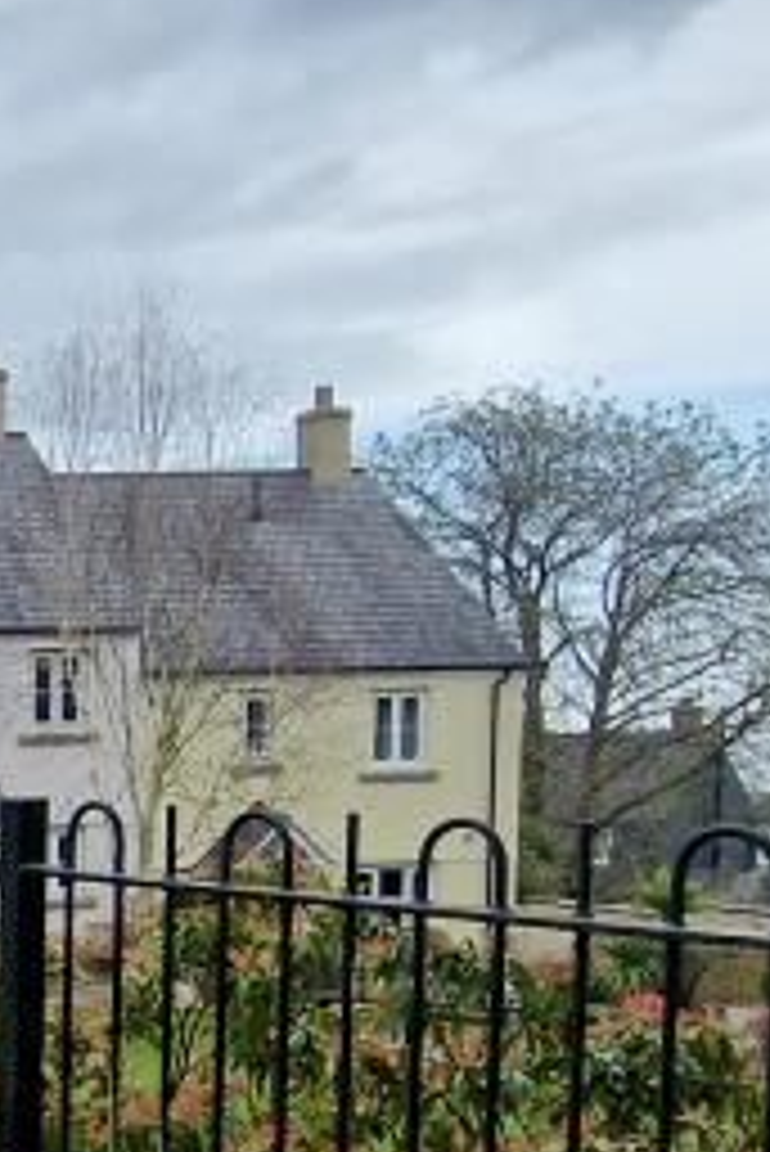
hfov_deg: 18.3
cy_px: 936
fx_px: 1730
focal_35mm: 54
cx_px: -702
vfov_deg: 35.6
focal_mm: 2.2
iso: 50
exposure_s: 1/936
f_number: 2.2
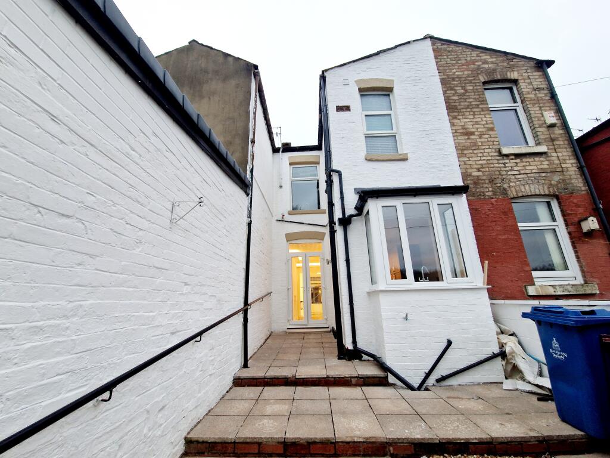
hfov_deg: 106.2
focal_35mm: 13
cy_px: 229
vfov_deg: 89.9
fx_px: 229
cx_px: 305
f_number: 2.2
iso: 160
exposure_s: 1/50
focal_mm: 2.2
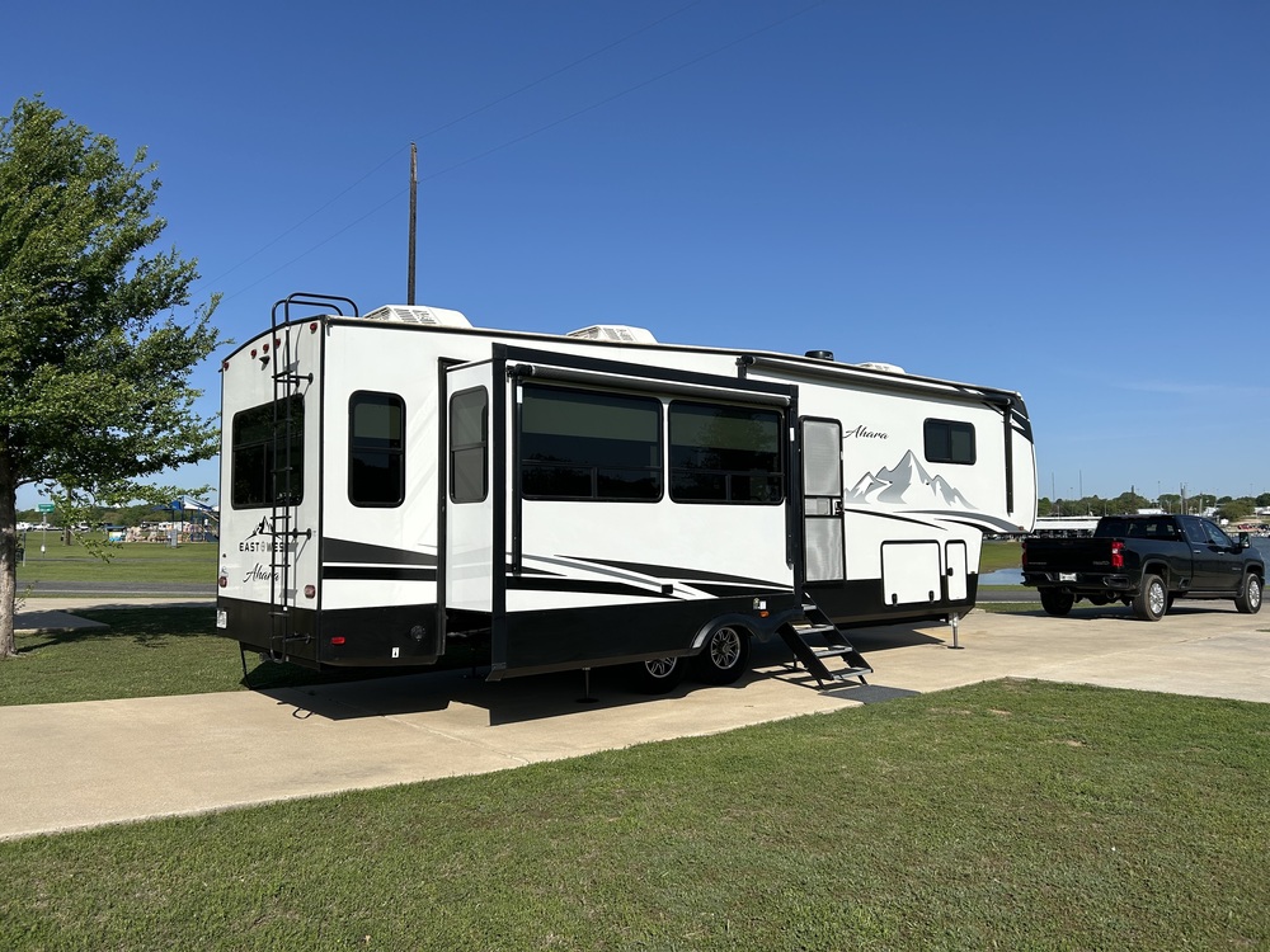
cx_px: 635
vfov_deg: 53.1
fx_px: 954
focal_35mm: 26
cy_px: 476
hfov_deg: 67.3
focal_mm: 5.7
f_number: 1.5
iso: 50
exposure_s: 1/7463
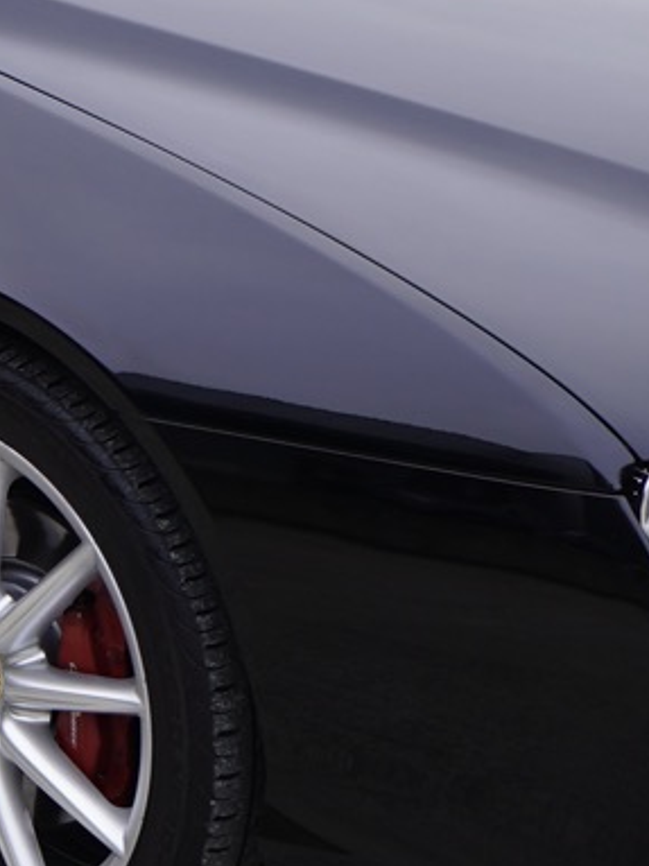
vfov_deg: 6.7
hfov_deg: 5.0
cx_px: 14
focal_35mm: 294
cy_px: 301
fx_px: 7354
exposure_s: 1/80
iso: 160
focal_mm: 61
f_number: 5.6
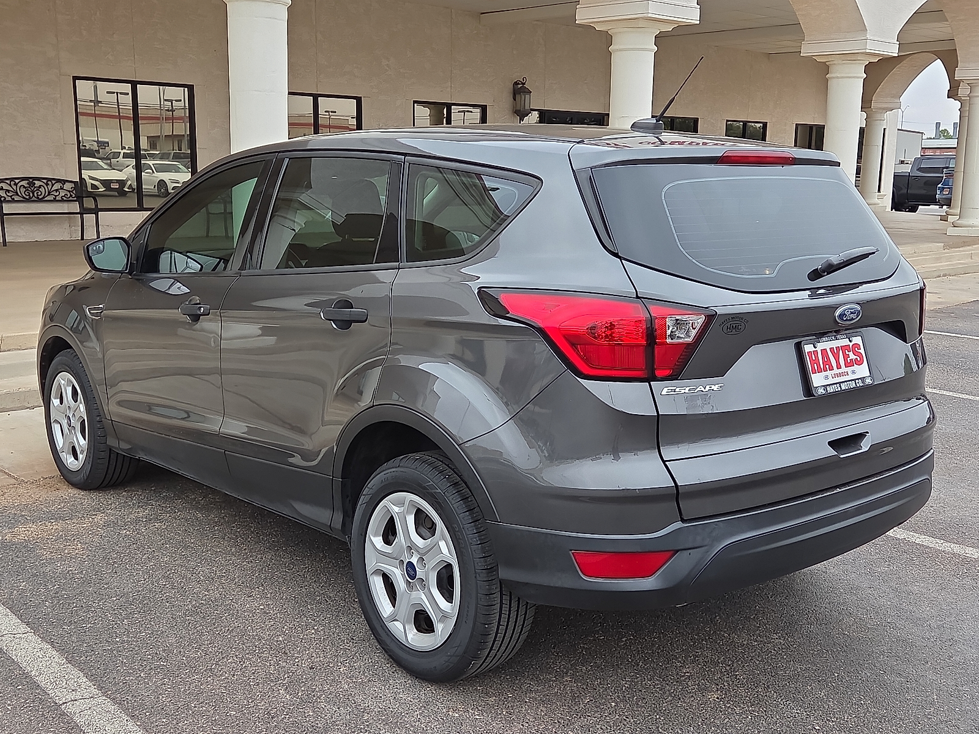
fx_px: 1103
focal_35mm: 39
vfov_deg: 36.8
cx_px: 490
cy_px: 367
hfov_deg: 47.9
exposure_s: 1/200
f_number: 1.8
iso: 25
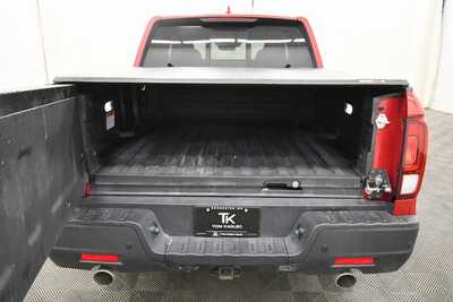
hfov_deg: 67.4
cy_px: 151
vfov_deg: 48.0
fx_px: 340
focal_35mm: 27
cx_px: 226
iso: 3200
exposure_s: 1/125
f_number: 5.6
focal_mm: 18
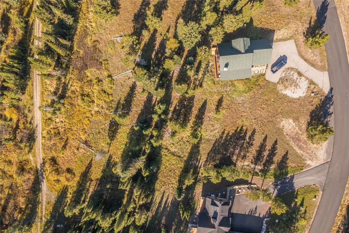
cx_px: 174
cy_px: 116
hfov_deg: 65.5
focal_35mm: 28
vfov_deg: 46.4
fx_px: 271
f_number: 8
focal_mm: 10.26
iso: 100
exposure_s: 1/60
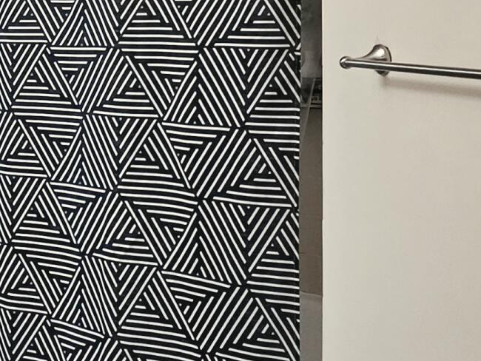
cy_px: 23
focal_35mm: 60
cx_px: -133
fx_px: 834
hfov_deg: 27.3
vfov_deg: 23.6
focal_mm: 2.2
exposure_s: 1/120
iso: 125
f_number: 1.9
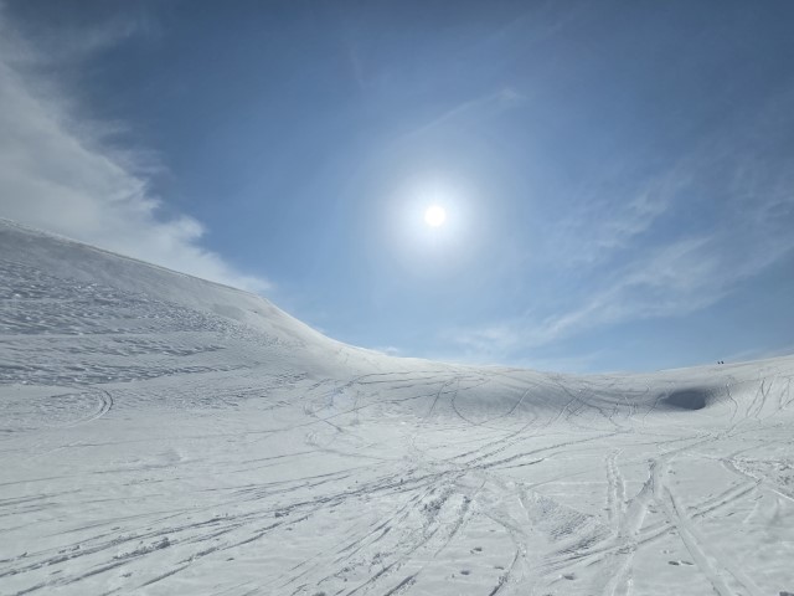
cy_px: 298
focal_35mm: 13
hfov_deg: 106.2
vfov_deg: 89.9
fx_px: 298
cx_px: 397
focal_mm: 2.2
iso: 50
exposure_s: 1/10024
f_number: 2.2
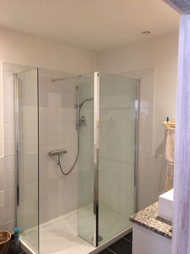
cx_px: 95
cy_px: 127
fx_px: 213
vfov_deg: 61.7
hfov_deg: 48.2
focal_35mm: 29
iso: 160
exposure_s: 1/33
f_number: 2.2
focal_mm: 4.15
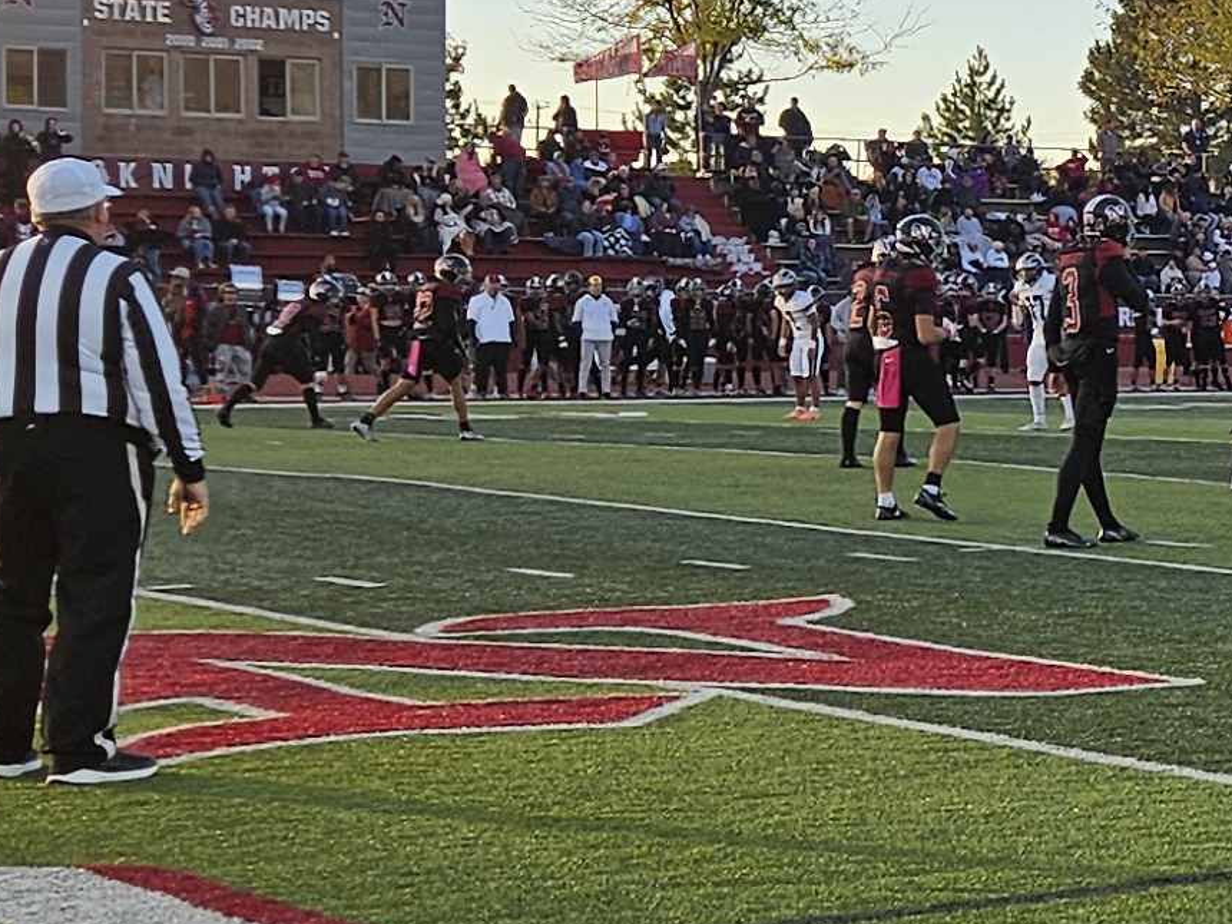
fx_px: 3808
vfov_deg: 13.8
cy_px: 446
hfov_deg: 16.6
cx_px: 1882
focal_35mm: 107
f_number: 1.8
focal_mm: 5.4
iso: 25
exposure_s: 1/471
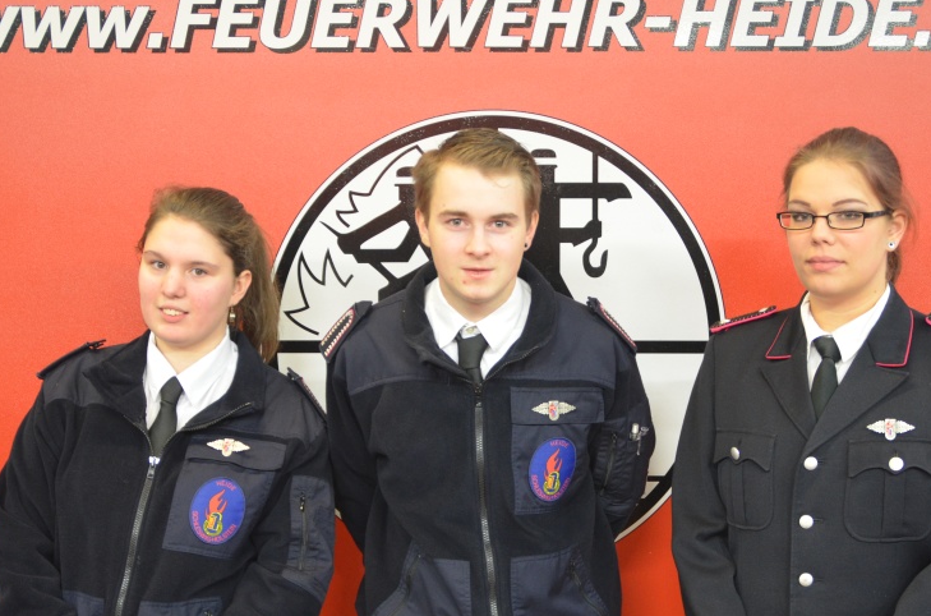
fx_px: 1359
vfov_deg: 25.5
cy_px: 345
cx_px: 498
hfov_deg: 37.8
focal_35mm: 53
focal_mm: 25
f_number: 3.8
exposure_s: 1/30
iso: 1000
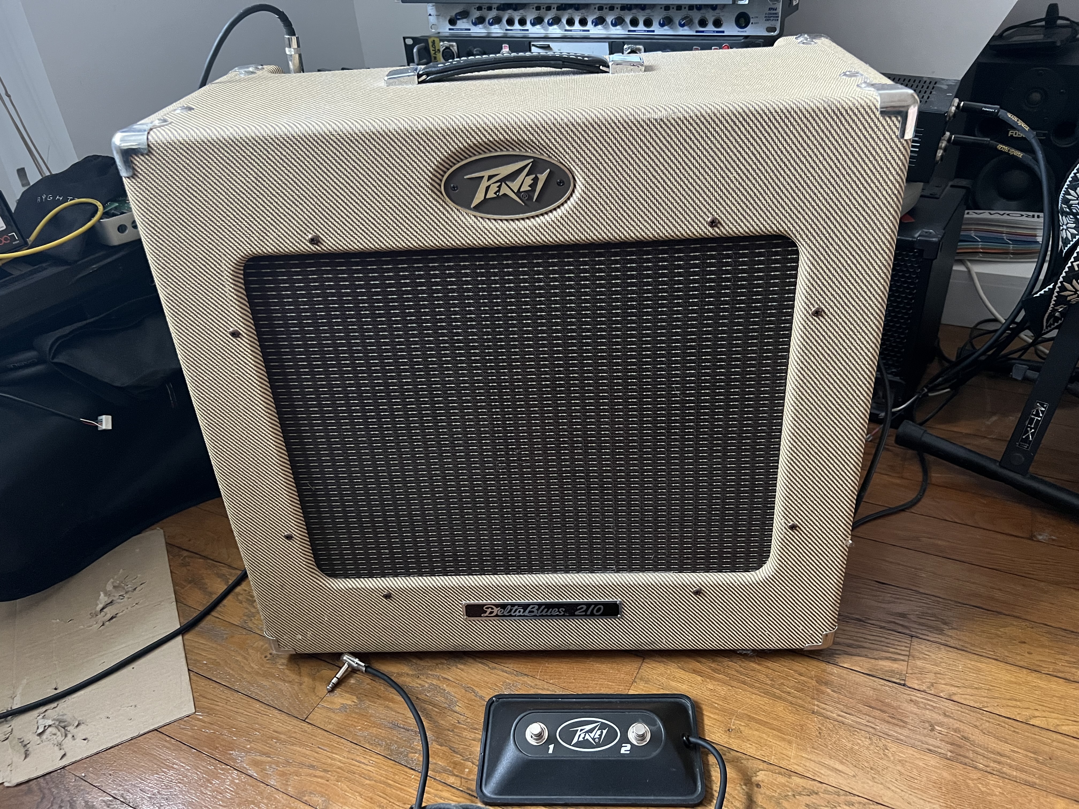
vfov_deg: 53.1
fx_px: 810
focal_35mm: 26
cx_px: 540
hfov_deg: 67.3
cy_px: 404
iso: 640
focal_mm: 5.7
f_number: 1.5
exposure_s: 1/40
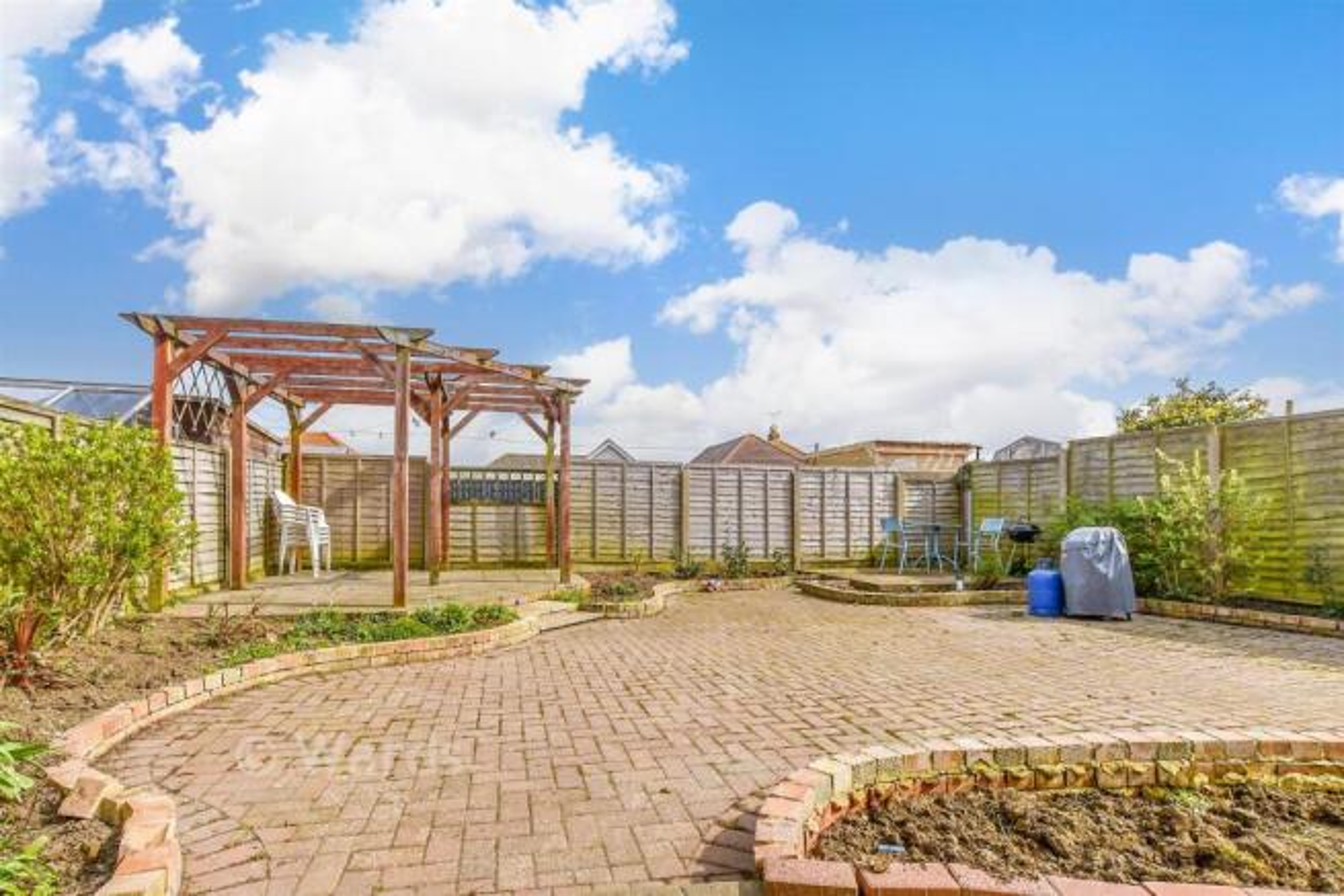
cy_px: 448
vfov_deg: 77.4
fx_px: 560
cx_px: 672
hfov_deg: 100.4
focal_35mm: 15
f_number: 8
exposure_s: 1/640
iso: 160
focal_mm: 10
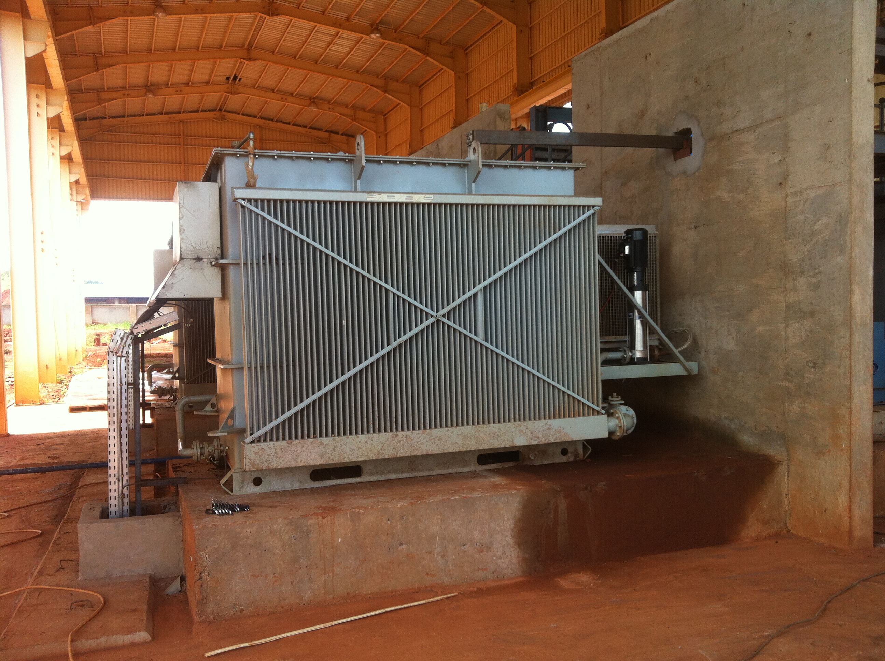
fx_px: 893
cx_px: 442
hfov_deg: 52.7
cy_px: 330
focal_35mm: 35
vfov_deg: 40.6
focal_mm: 3.85
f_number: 2.8
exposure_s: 1/167
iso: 80
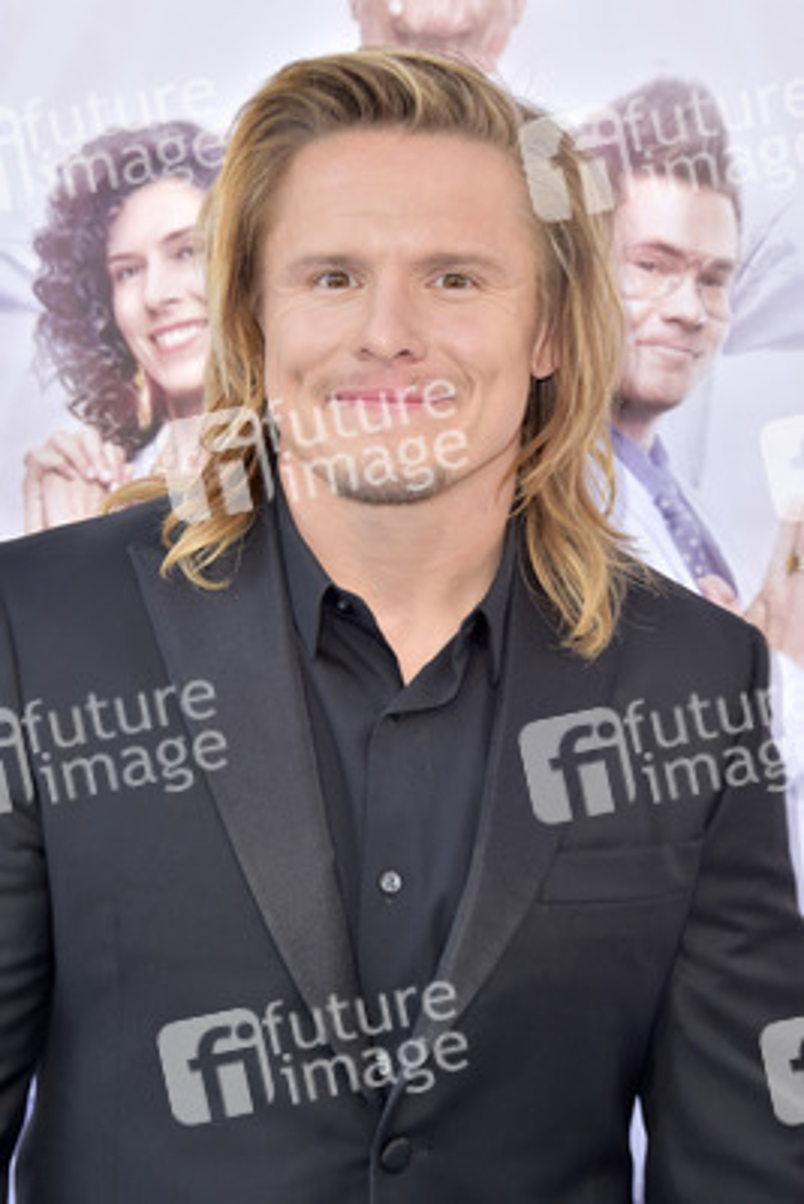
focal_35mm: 145
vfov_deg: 14.1
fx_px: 4853
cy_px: 602
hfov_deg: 9.5
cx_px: 402
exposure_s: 1/250
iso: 320
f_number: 7.1
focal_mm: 145
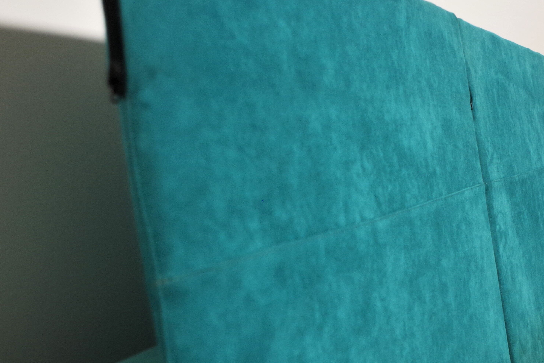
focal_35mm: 55
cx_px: 400
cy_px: 179
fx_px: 831
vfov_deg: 24.6
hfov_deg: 35.5
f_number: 3.5
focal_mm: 18
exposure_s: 1/50
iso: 400
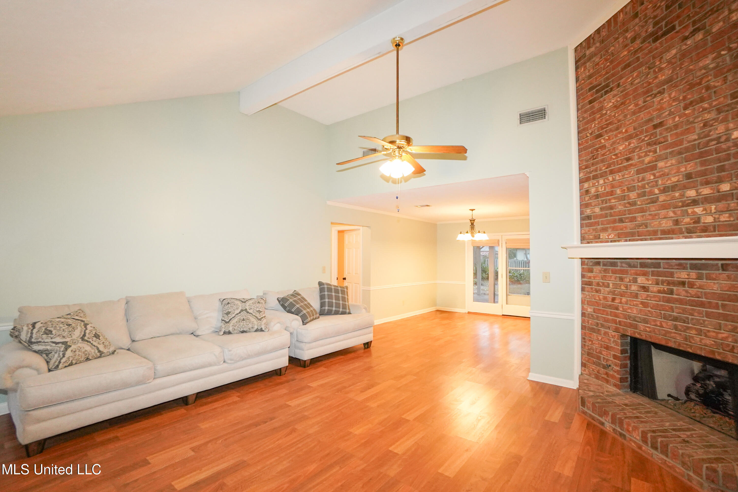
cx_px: 369
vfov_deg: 77.3
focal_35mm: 15
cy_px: 246
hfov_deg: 100.4
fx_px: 307
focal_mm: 10
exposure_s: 1/160
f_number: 4
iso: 3200
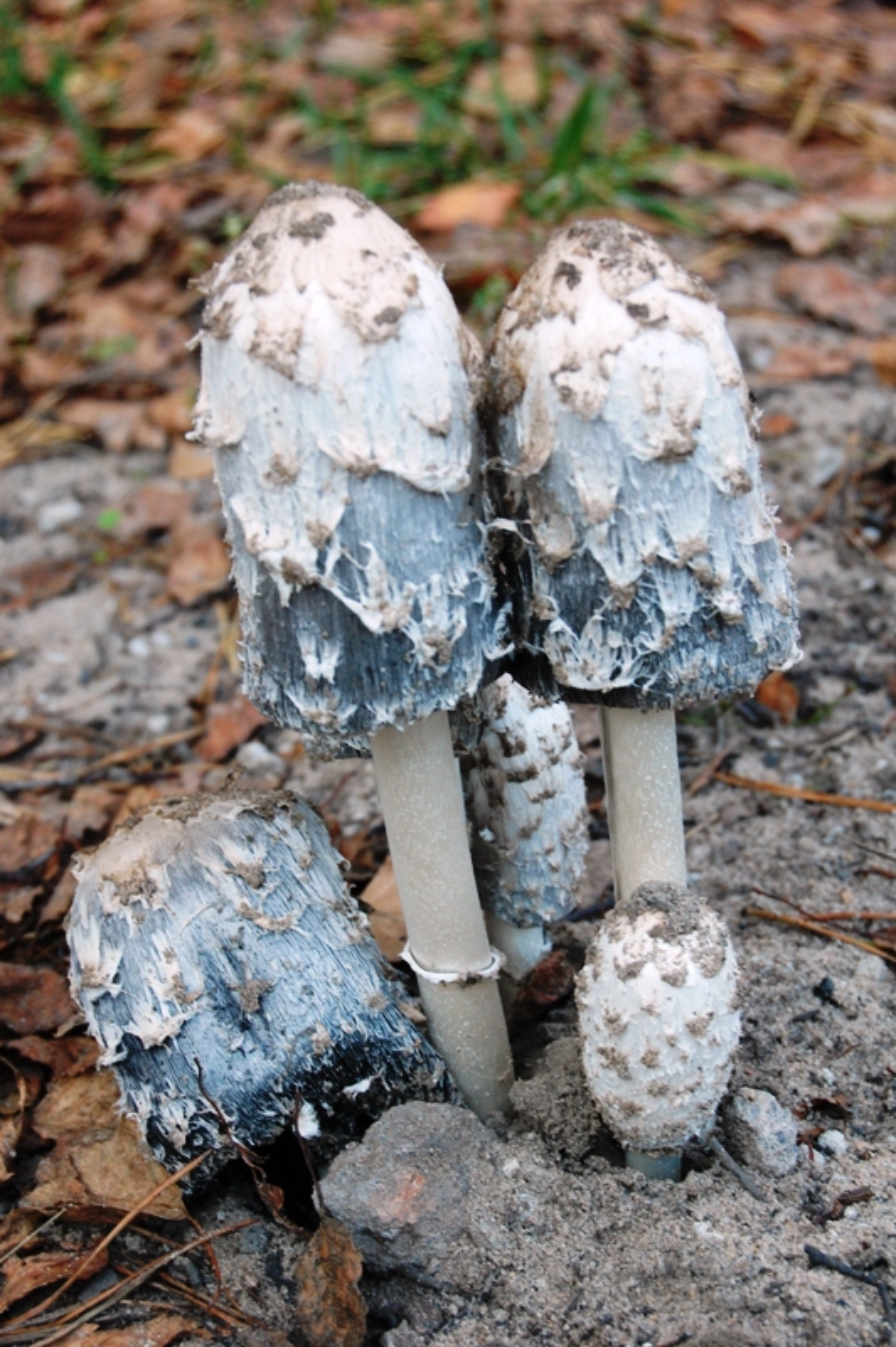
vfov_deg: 24.6
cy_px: 674
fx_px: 3085
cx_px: 448
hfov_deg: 16.5
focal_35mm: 82
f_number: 5.6
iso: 720
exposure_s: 1/60
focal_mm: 55
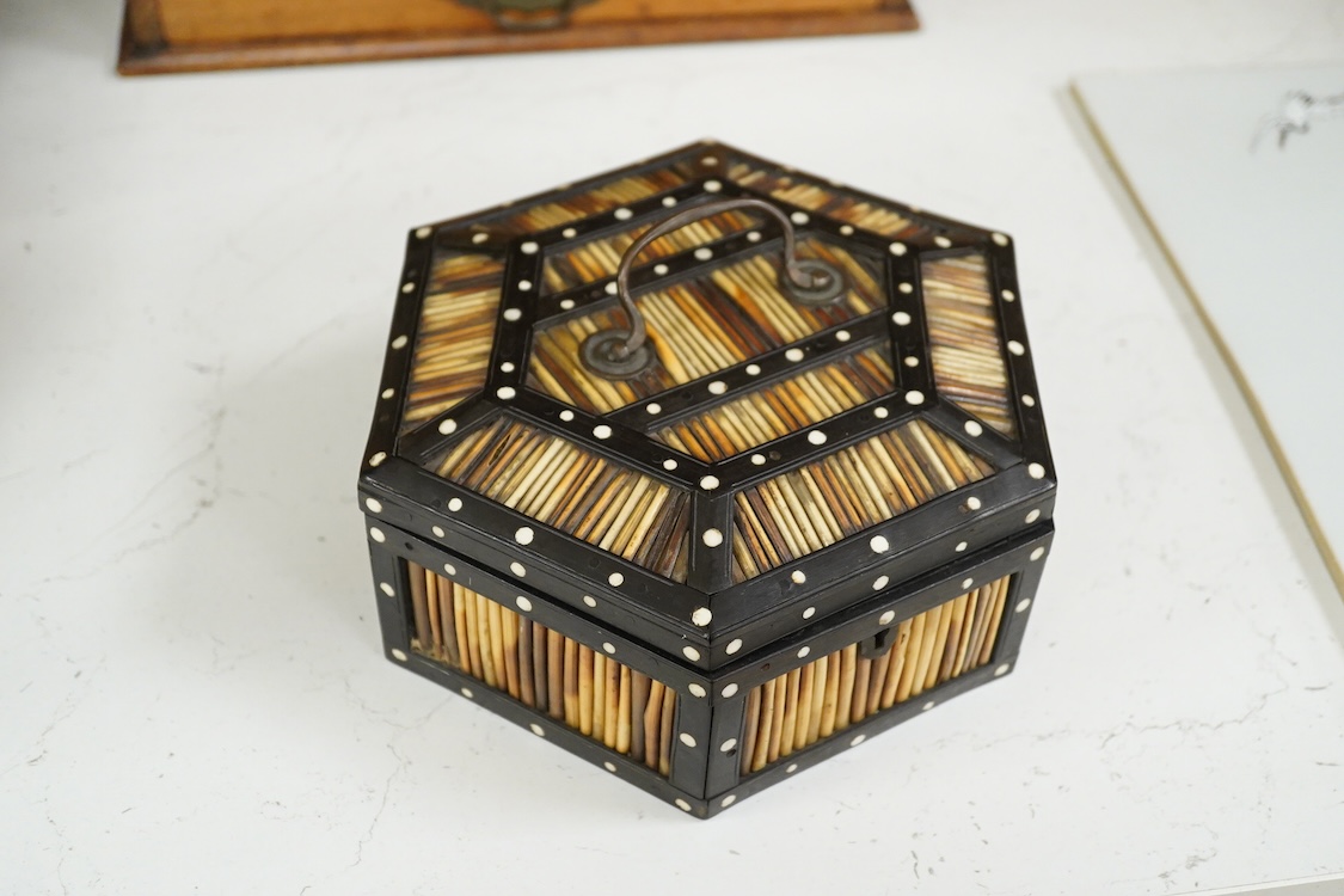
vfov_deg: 29.9
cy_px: 448
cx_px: 672
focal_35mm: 45
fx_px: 1680
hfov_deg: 43.6
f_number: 3.5
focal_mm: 30
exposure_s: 1/250
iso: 2500
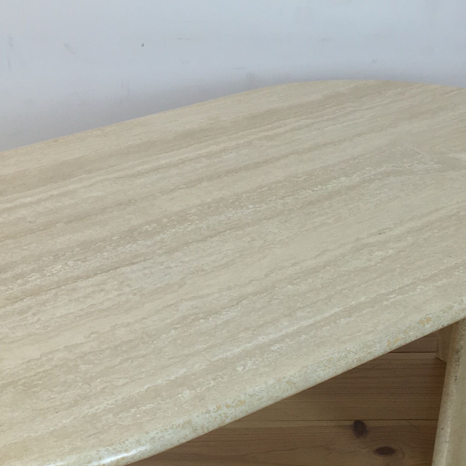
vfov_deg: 23.9
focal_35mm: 72
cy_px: 304
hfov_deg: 23.9
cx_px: 153
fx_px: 1097
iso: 32
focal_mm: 4.15
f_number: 2.2
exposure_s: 1/33
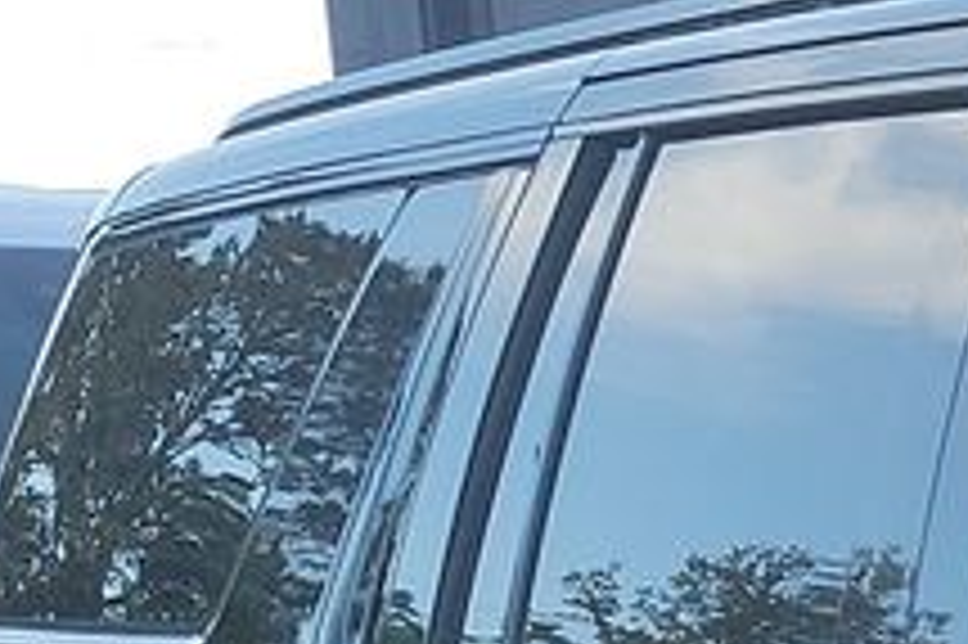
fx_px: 4997
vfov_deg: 6.7
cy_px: 1905
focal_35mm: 186
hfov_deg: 9.6
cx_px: 2472
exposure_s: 1/179
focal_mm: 6.7
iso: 50
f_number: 1.8
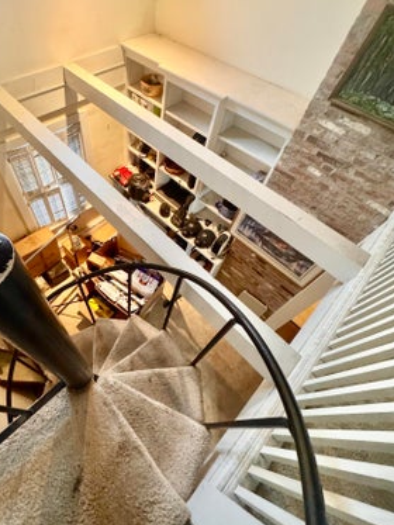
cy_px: 236
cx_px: 142
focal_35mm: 18
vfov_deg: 87.5
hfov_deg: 70.2
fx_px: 273
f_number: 2.2
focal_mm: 2.22
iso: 800
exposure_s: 1/60
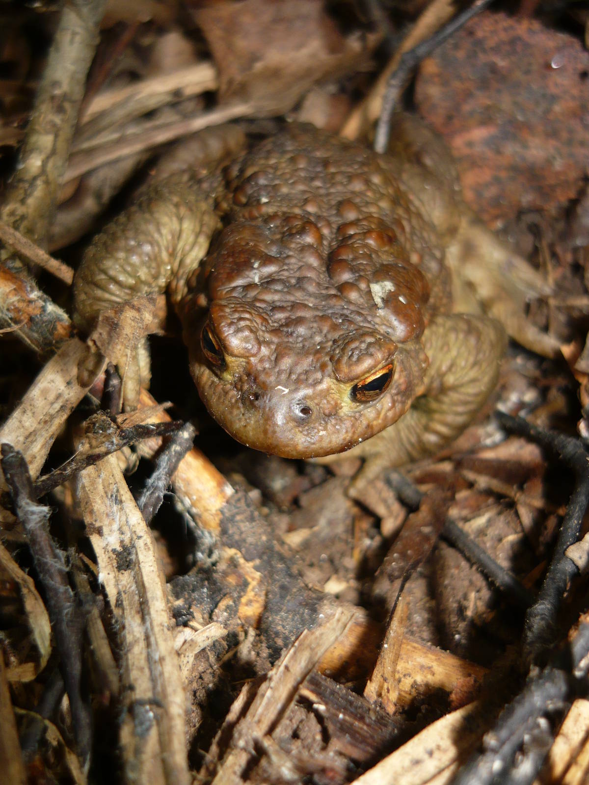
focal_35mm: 33
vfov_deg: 55.4
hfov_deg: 42.9
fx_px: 749
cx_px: 294
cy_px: 392
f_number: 2.8
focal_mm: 5.5
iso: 100
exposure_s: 1/30
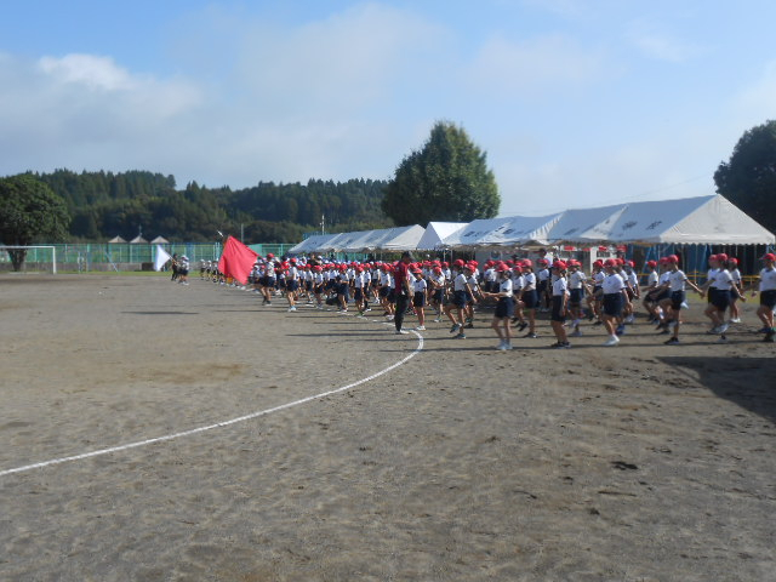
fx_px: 852
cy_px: 291
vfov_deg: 37.7
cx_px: 388
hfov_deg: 49.0
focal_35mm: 38
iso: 80
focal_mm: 6.8
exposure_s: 1/640
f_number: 4.2
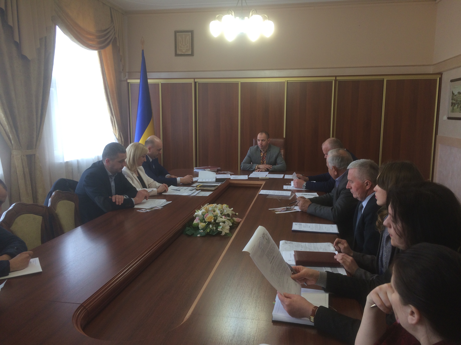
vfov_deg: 48.2
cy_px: 172
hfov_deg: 61.7
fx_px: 386
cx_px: 230
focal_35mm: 29
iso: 50
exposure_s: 1/33
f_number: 2.2
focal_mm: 4.15
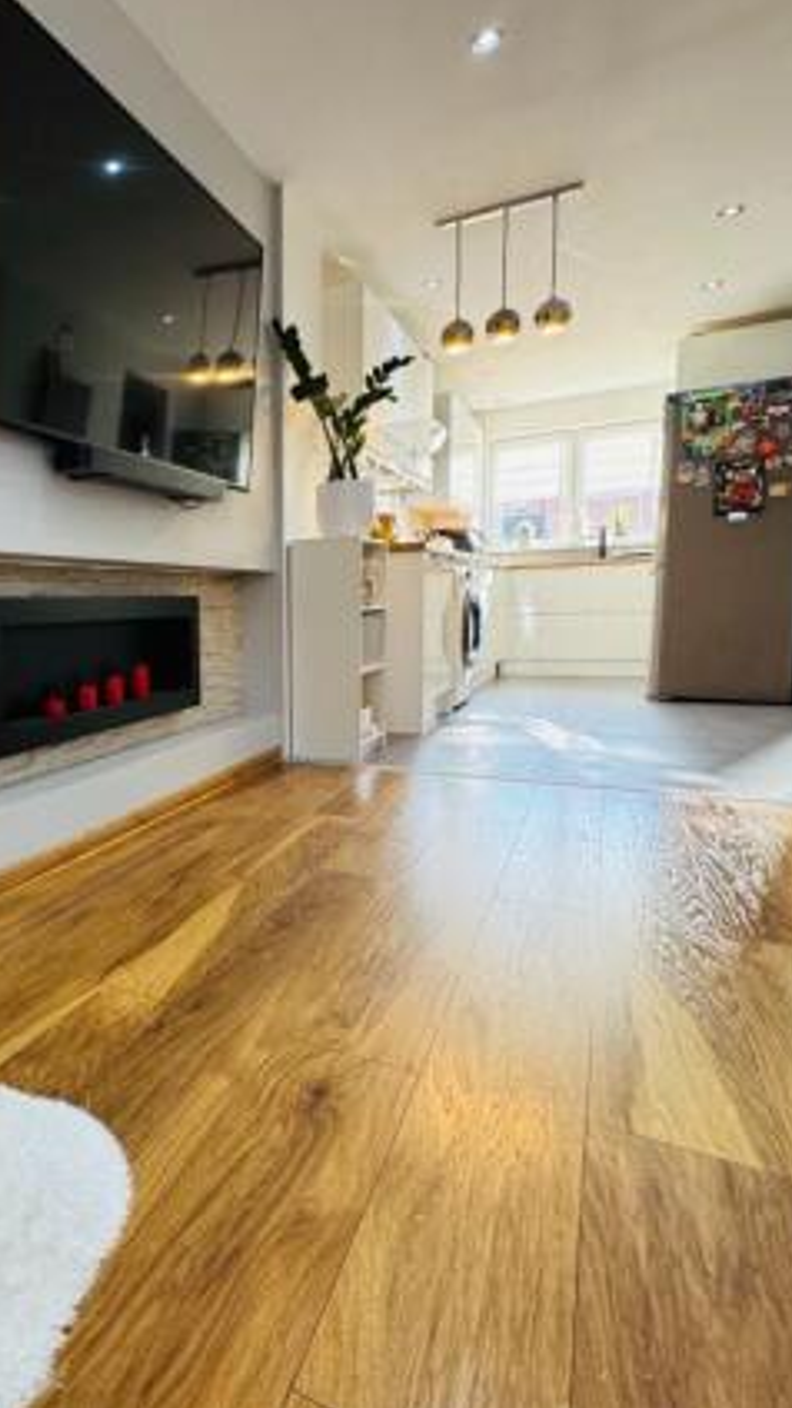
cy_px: 691
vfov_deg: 83.8
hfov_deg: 48.2
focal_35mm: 21
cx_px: 85
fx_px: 784
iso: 160
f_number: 2.2
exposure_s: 1/99
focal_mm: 2.22
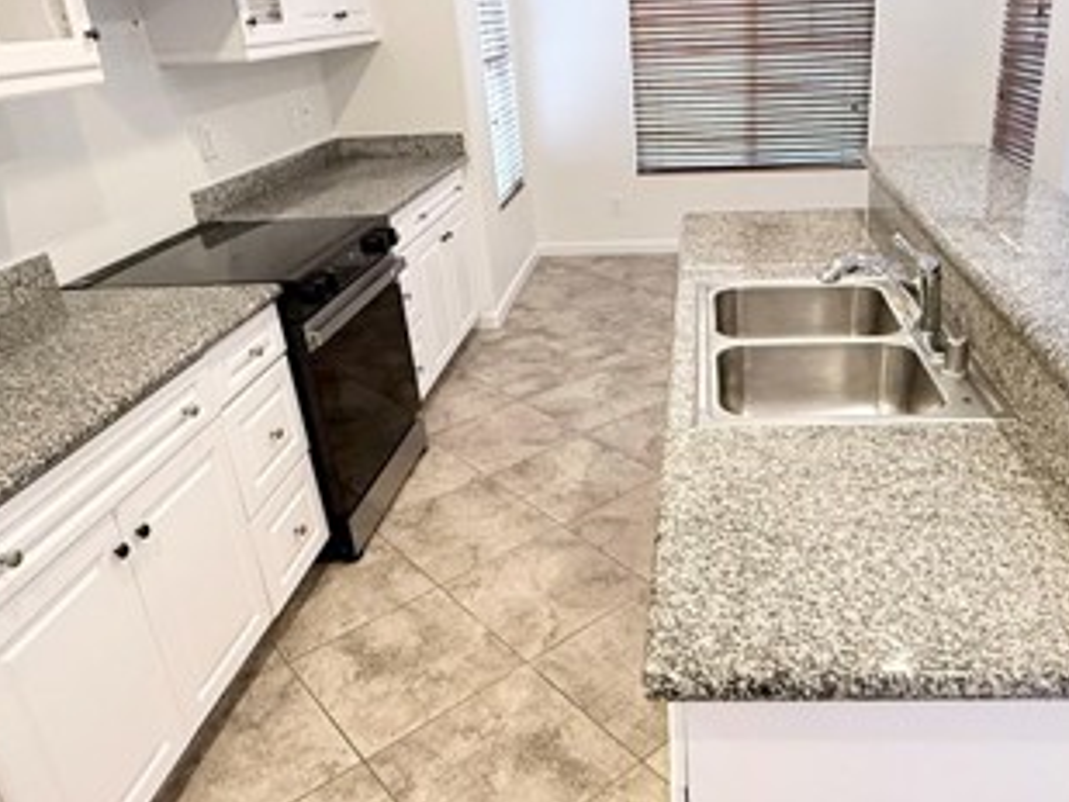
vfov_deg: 48.2
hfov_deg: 60.7
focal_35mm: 29
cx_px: 675
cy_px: 366
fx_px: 896
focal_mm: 2.22
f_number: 2.2
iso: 320
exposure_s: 1/120
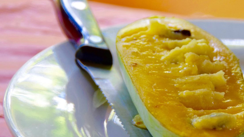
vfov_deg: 5.8
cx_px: 195
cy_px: 74
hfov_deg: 10.2
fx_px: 1359
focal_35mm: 210
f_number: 5
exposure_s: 1/125
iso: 1000
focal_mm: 82
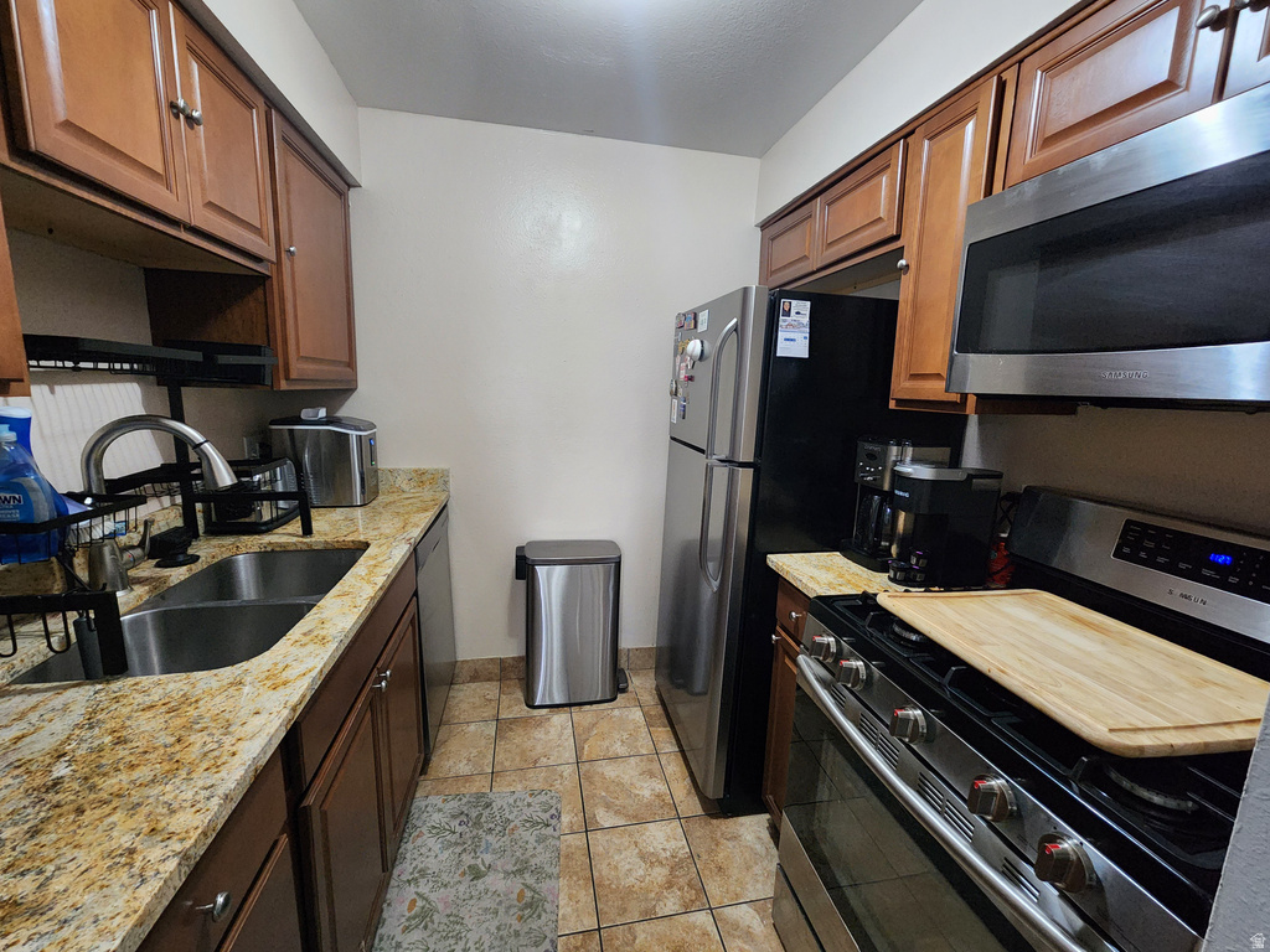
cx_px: 635
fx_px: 477
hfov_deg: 106.2
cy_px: 476
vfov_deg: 89.9
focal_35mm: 13
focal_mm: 2.2
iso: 640
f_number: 2.2
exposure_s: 1/24
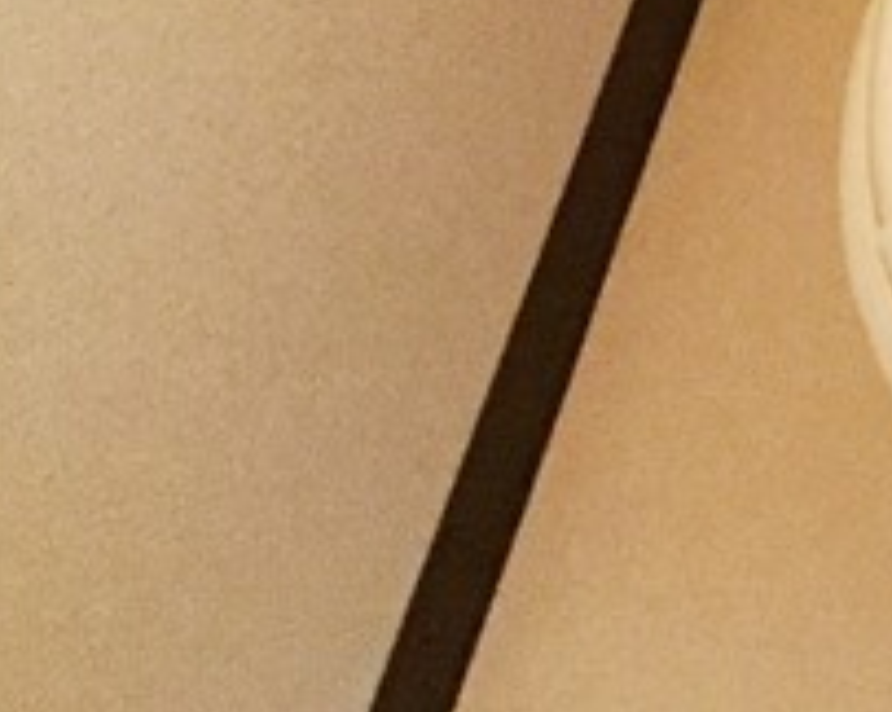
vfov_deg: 9.3
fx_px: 4035
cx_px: 1279
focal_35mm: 153
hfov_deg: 12.1
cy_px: -826
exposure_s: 1/30
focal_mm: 3.3
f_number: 2.4
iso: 200
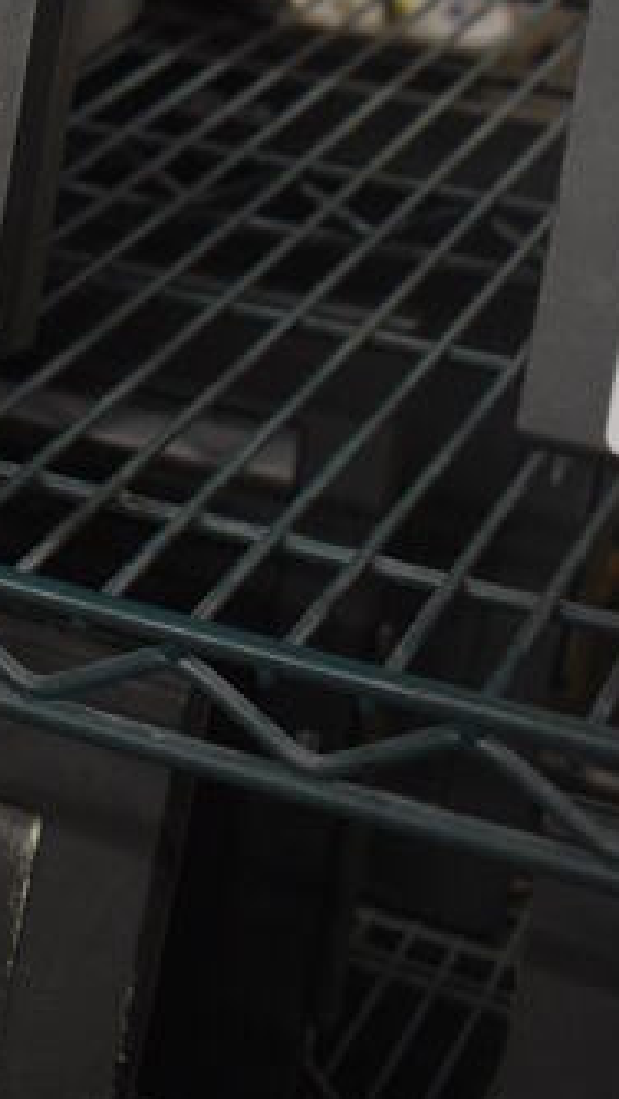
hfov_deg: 13.3
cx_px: -280
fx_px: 2508
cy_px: -380
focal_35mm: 86
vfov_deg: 21.9
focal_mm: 20
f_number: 3.5
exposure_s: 1/125
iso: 1250
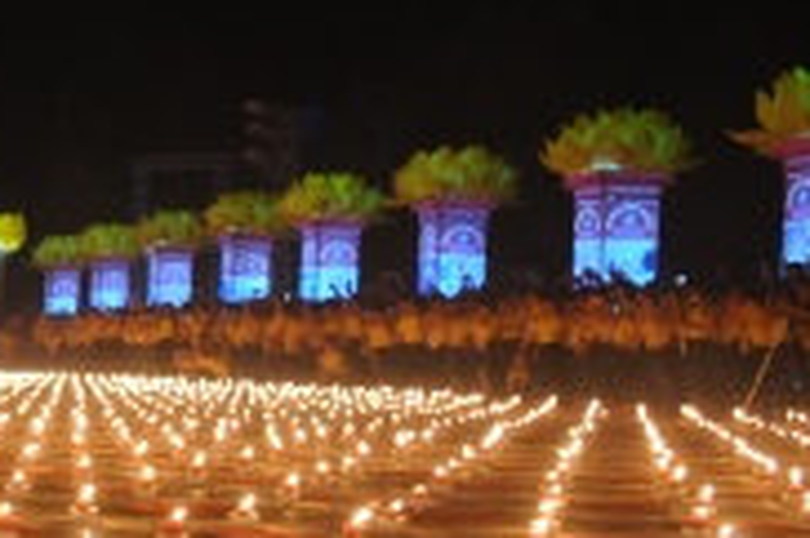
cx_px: -565
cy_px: 469
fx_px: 2018
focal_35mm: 90
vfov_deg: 15.1
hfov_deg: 18.6
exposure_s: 1/20
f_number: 3.2
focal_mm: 17
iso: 1000
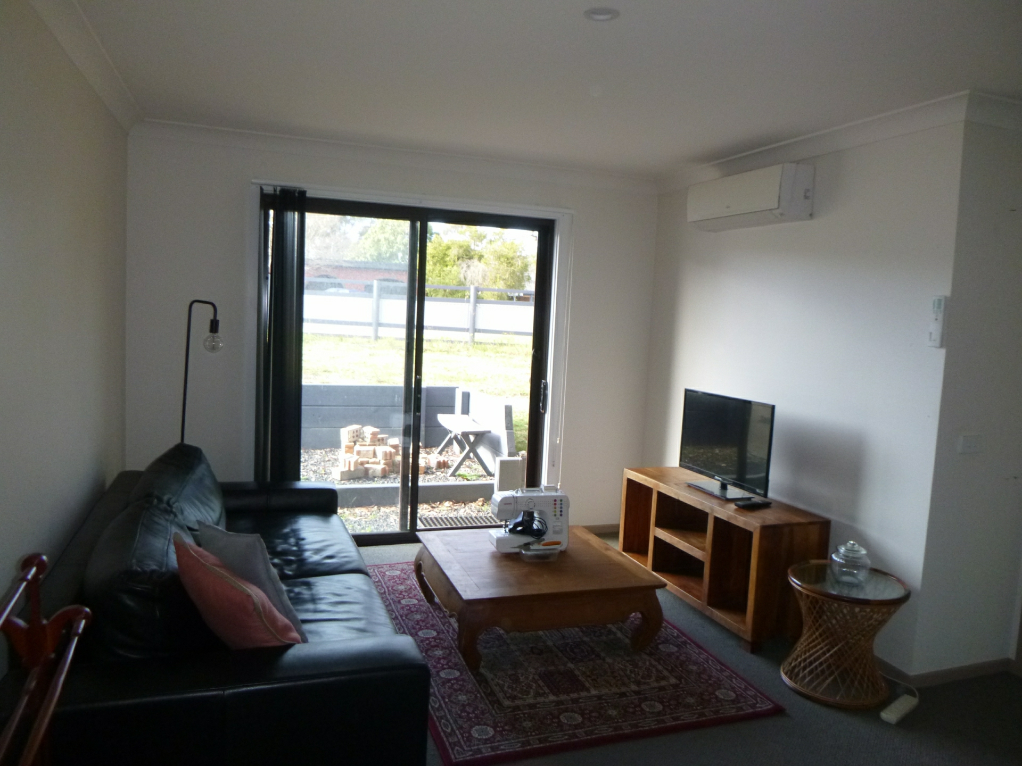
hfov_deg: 69.4
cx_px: 511
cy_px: 383
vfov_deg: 54.9
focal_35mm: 25
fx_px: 738
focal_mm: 4.5
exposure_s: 1/60
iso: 250
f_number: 3.9
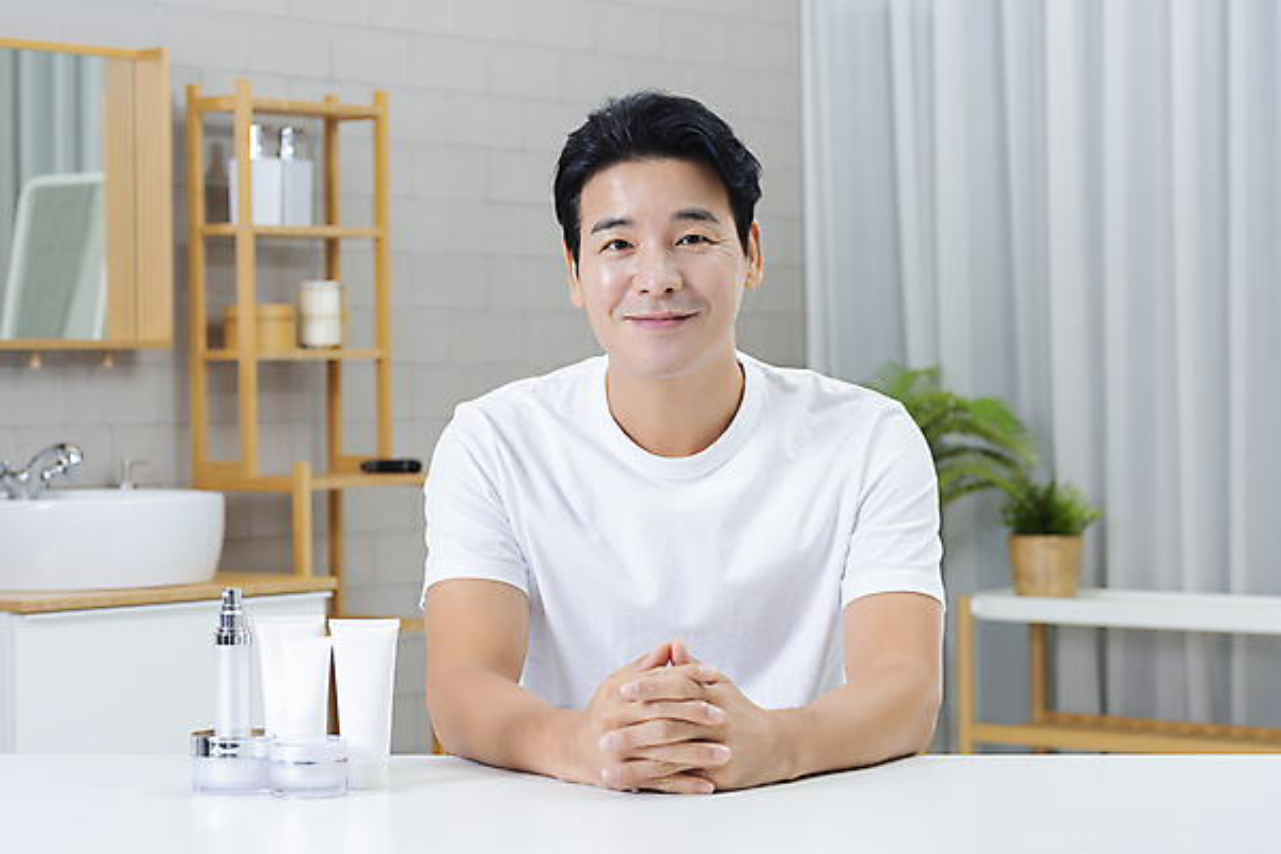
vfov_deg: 16.1
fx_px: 3024
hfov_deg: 23.9
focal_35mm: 85
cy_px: 427
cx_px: 640
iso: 100
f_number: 5.6
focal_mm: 85
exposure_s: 1/125
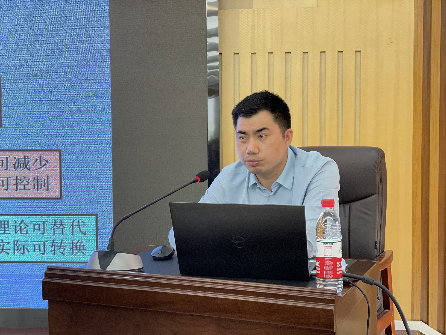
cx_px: 223
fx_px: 670
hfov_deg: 36.8
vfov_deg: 28.0
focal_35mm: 52
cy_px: 168
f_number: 2
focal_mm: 6
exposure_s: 1/122
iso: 200
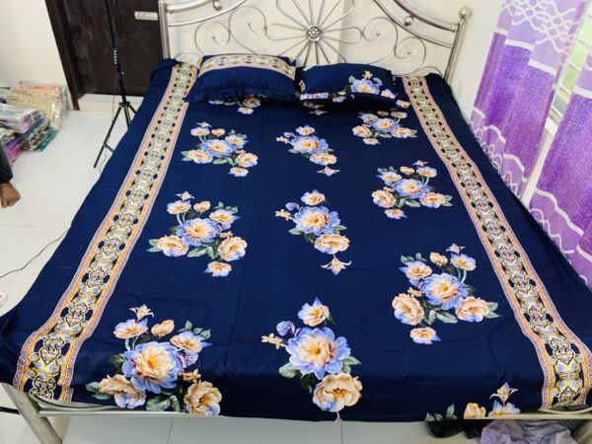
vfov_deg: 53.1
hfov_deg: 67.3
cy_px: 222
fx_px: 445
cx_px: 296
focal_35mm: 26
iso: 250
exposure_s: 1/60
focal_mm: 4.25
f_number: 1.8
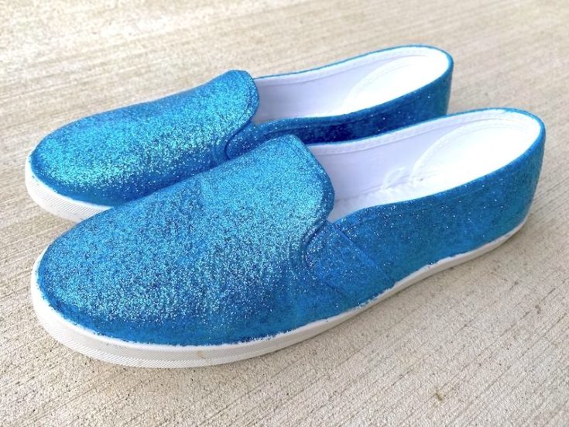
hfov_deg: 67.3
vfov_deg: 53.0
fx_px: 427
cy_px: 214
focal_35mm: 26
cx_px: 284
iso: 32
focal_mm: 4.25
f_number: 1.8
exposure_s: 1/654
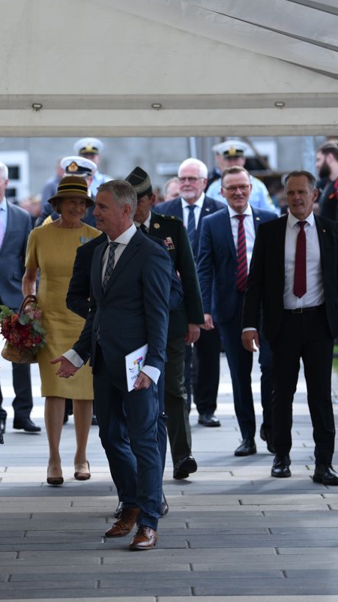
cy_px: 312
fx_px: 3251
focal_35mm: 204
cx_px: -33
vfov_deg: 10.6
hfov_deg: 5.9
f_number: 3.2
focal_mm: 122
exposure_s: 1/640
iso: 100
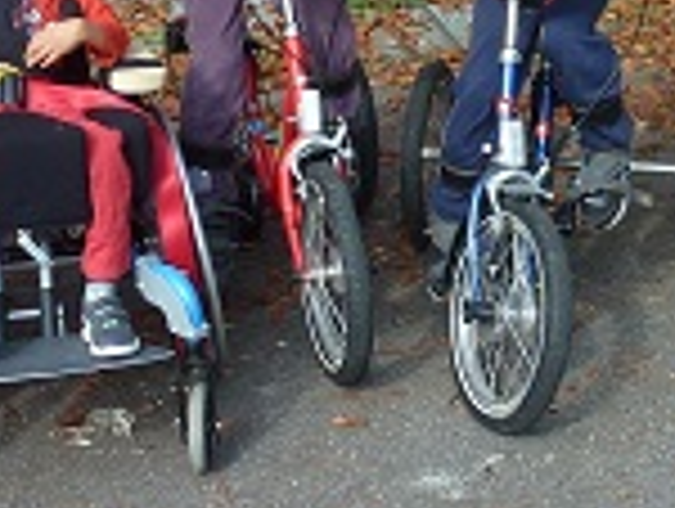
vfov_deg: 15.0
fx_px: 1875
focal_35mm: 96
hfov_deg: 20.2
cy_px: -81
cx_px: 508
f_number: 4
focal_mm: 4.3
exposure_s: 1/250
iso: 100
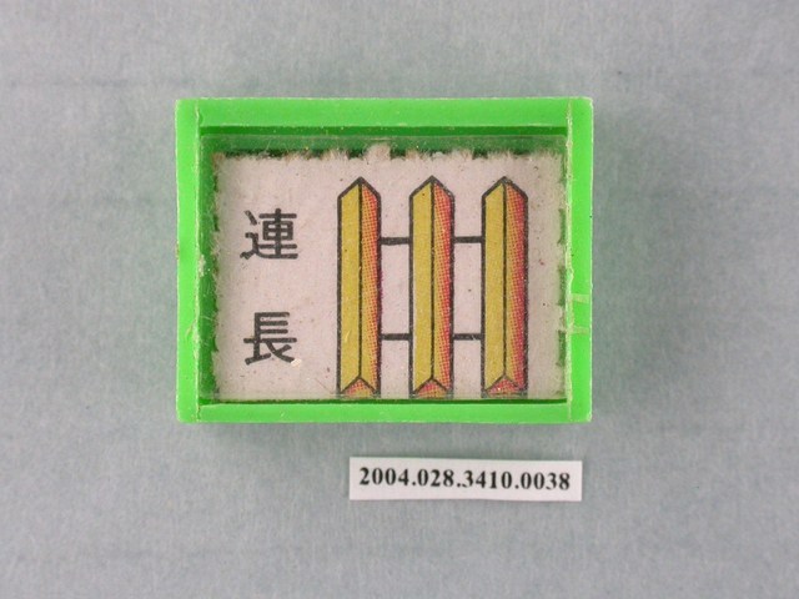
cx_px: 400
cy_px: 300
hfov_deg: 13.7
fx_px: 3324
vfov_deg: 10.3
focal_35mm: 144
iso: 200
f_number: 6.2
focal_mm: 29.9
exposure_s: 1/30
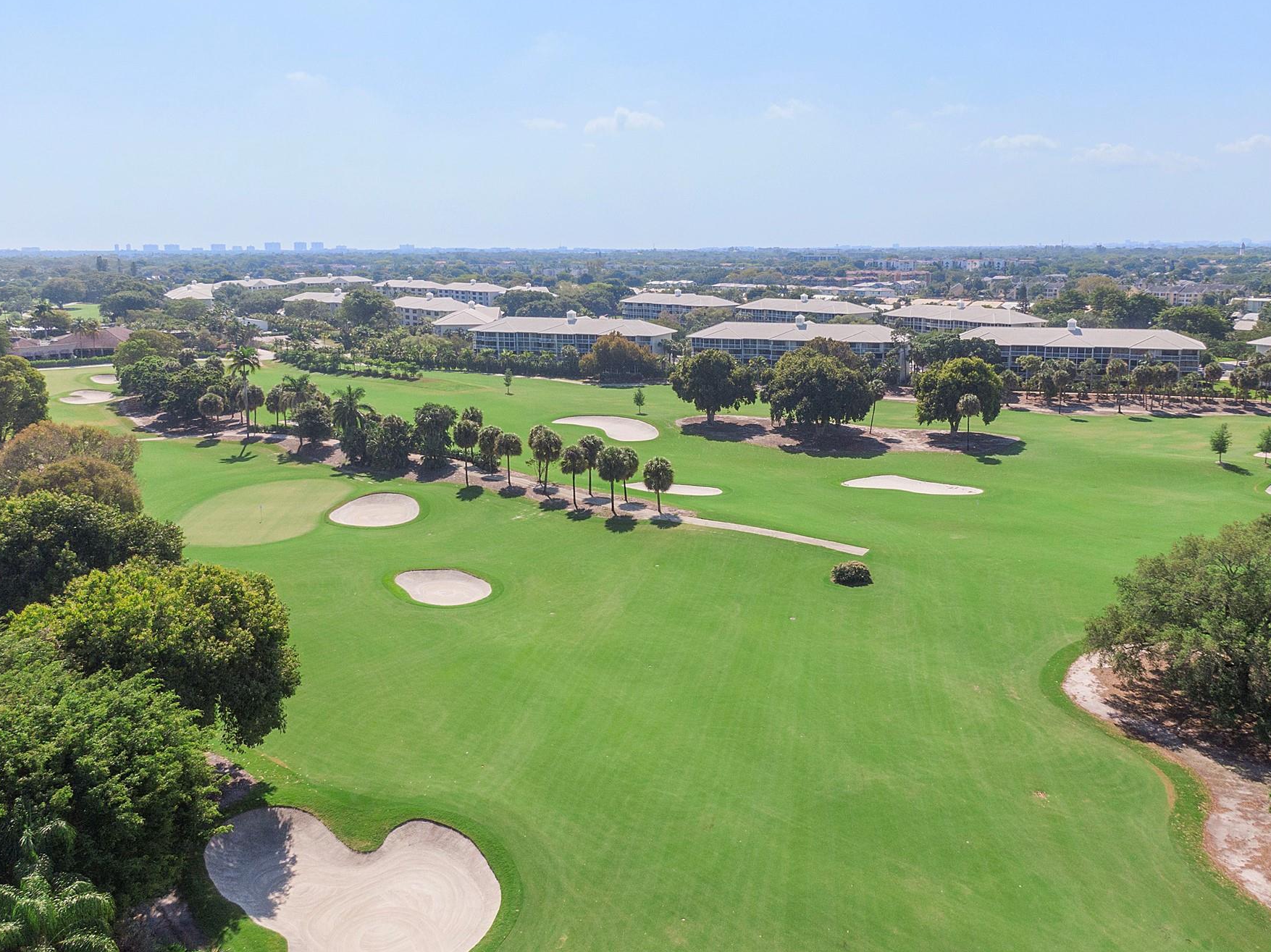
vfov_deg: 49.6
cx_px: 724
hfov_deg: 63.2
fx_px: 1028
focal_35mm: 28
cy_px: 431
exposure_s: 1/1600
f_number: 2.8
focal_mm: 4.39
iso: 100
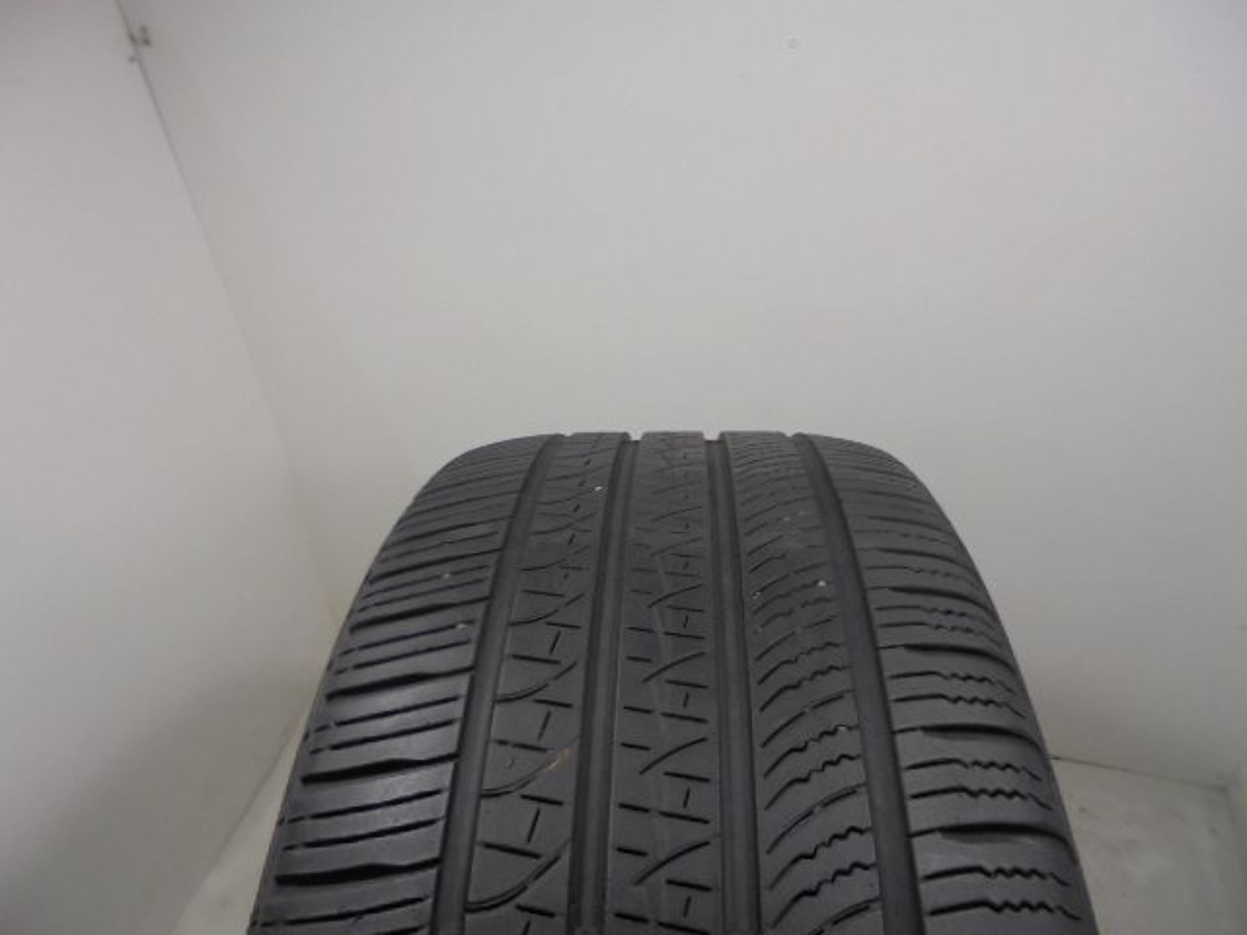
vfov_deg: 53.1
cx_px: 624
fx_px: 937
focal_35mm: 26
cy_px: 468
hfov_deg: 67.3
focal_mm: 4.6
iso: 100
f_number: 3.5
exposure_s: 1/30
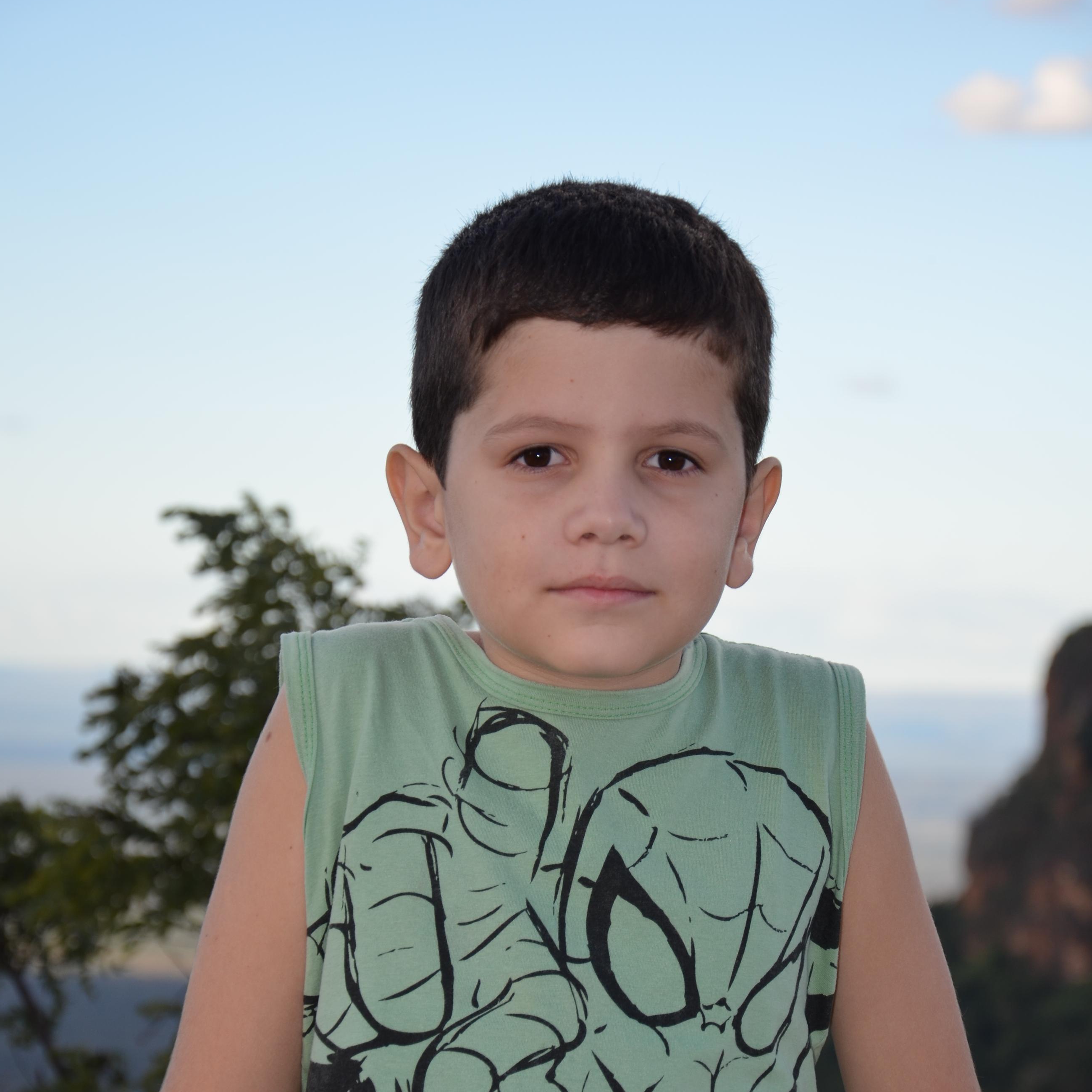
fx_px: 4818
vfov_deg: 12.9
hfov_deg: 12.9
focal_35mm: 135
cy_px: 775
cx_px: 545
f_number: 5.3
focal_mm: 70
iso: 160
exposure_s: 1/200
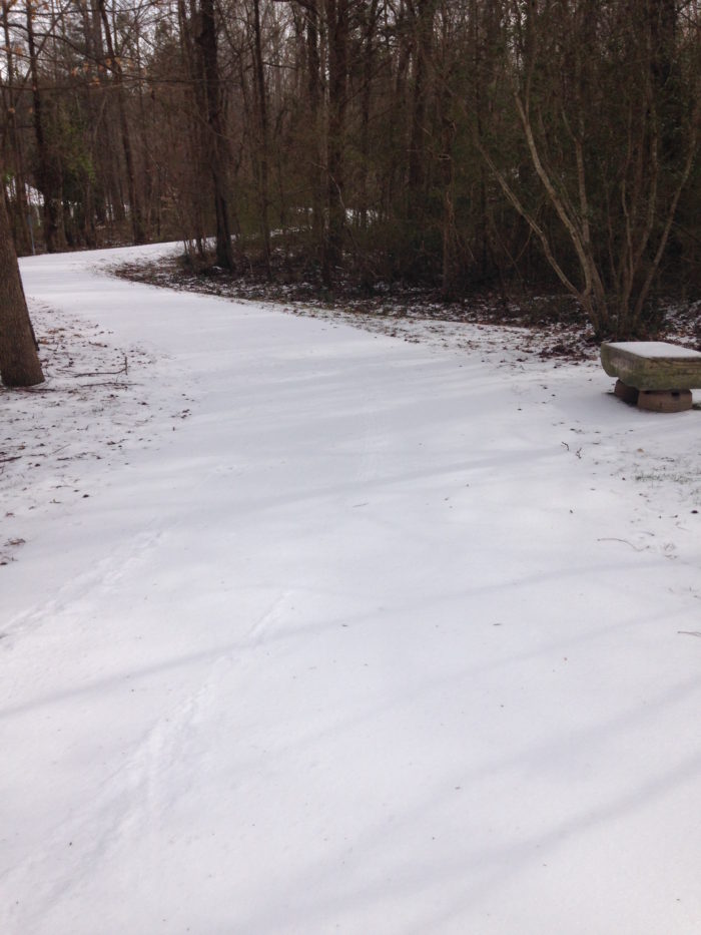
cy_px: 468
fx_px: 891
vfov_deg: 55.3
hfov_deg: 43.0
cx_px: 350
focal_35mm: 33
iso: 50
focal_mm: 4.12
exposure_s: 1/1355
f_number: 2.4
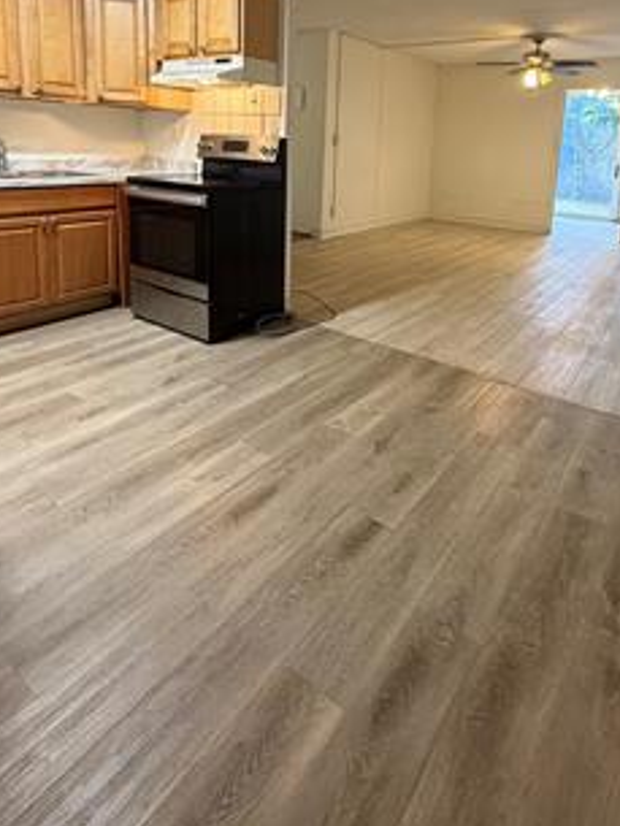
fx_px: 525
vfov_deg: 72.4
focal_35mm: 22
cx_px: 357
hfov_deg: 60.8
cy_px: 233
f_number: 2.2
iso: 250
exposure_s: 1/60
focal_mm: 2.22
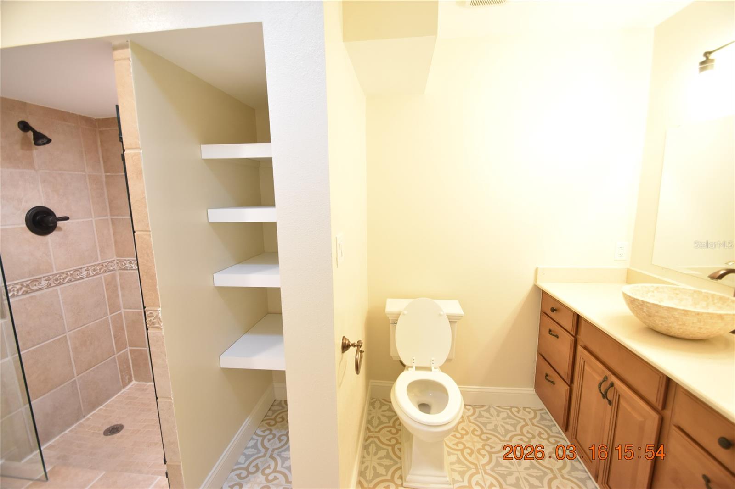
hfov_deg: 100.4
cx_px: 368
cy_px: 244
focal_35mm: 15
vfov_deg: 77.3
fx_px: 306
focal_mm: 10
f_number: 3.5
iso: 800
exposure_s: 1/30
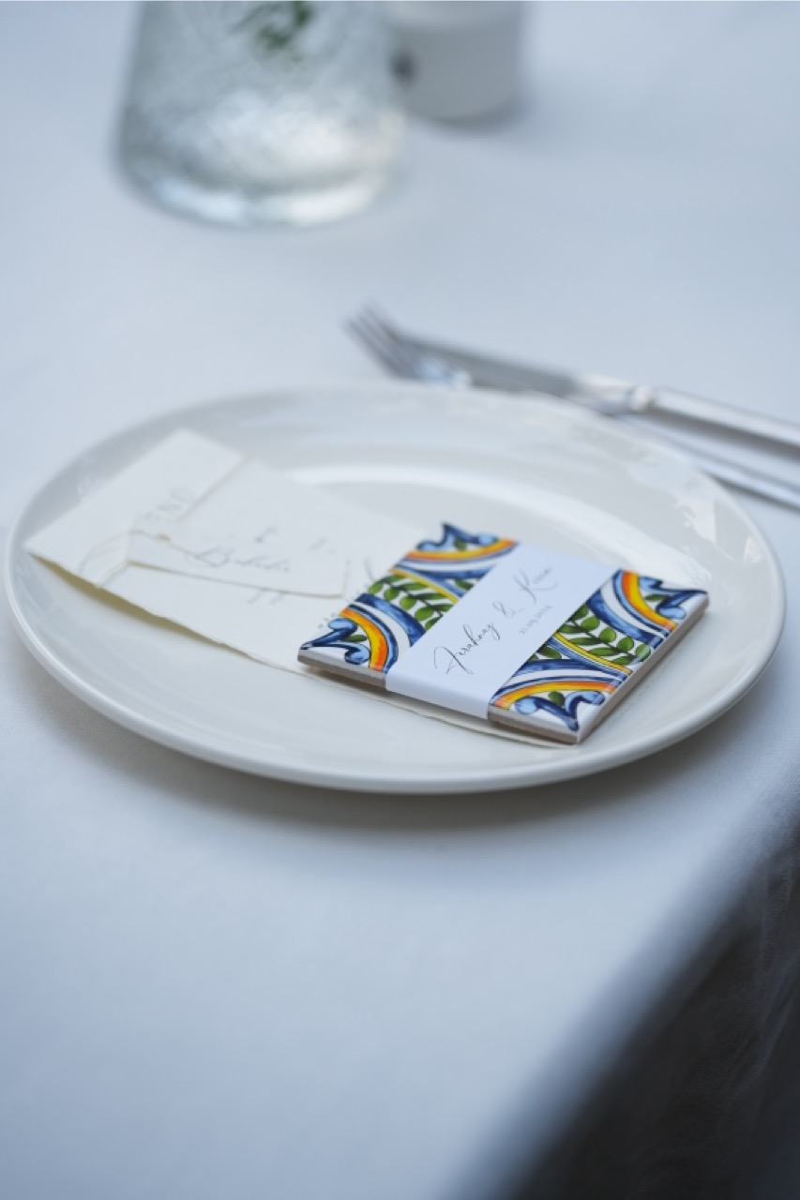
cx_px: 400
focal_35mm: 110
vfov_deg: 18.6
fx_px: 3667
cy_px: 600
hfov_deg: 12.4
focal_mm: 110
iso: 800
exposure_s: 1/1000
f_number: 2.8
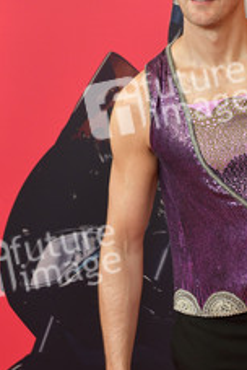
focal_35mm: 116
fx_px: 1190
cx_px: 214
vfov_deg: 17.6
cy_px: 183
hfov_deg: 11.8
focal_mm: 66
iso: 1000
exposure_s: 1/250
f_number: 8
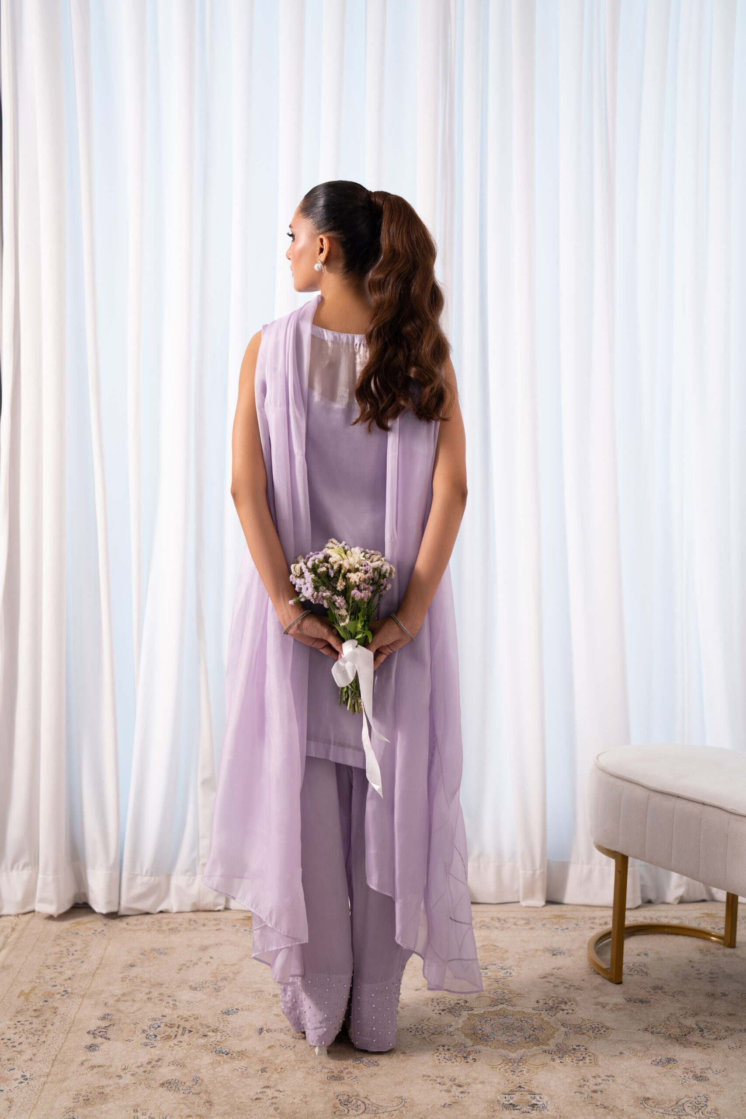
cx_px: 373
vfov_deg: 39.6
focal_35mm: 50
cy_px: 560
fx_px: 1554
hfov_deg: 27.0
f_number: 2.8
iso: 250
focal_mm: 50
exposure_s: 1/200
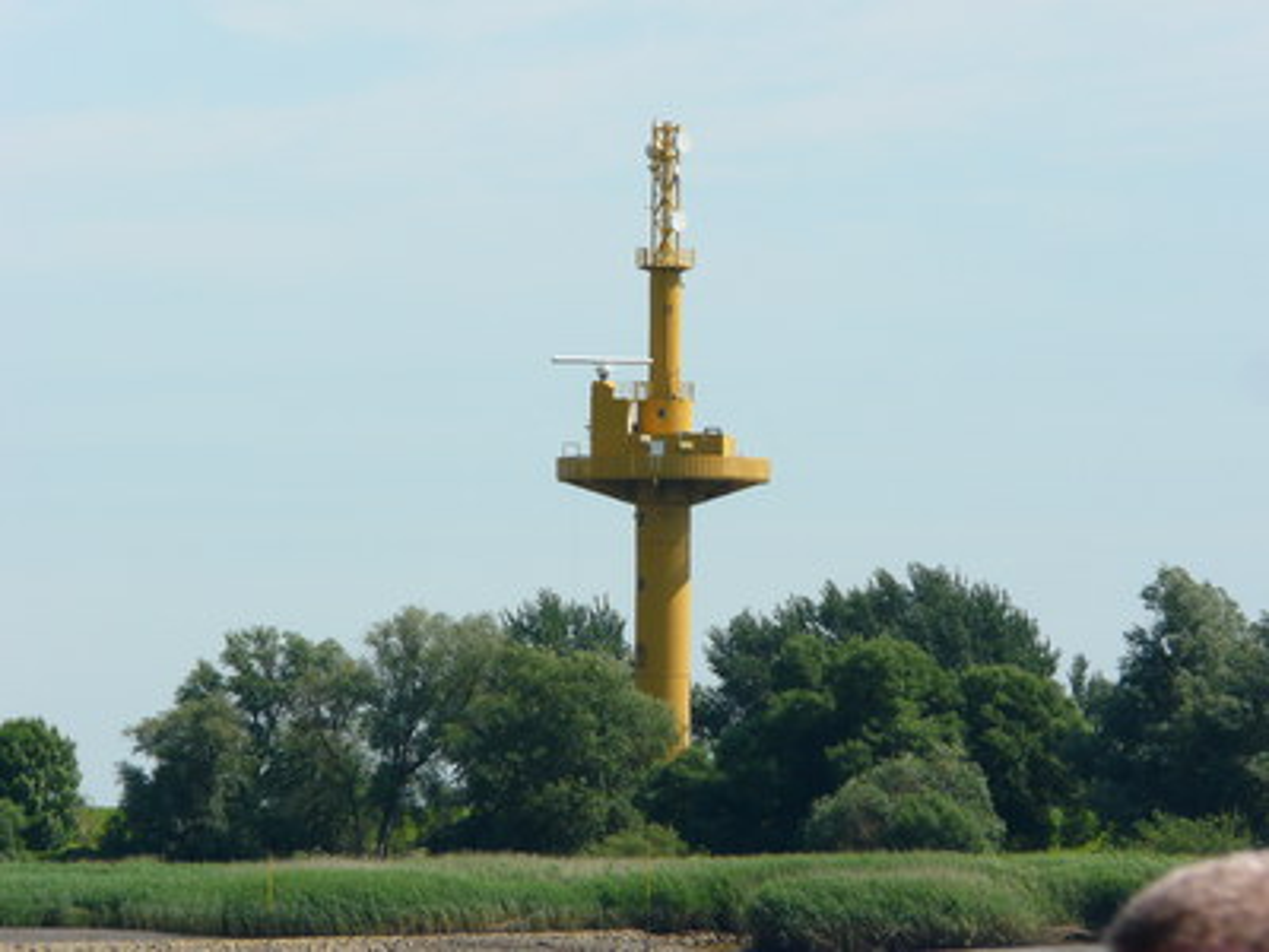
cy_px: 476
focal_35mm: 320
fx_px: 11731
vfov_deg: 4.6
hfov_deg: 6.2
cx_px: 634
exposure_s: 1/500
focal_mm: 52.5
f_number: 6.3
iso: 100
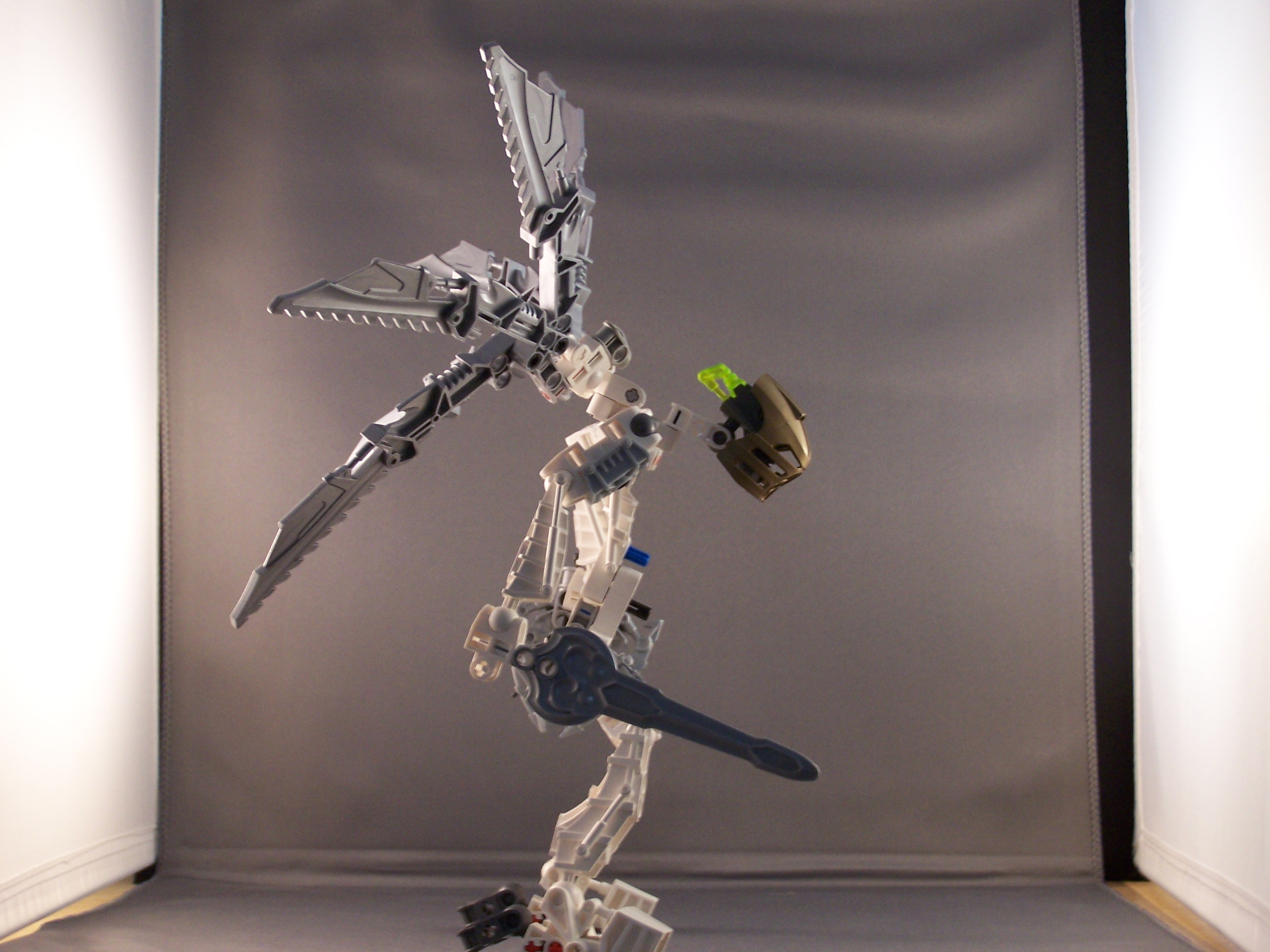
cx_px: 635
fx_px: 2458
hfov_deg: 29.0
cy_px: 476
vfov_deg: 21.9
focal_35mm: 67
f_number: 3.2
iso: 140
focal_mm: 11.1
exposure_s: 1/8
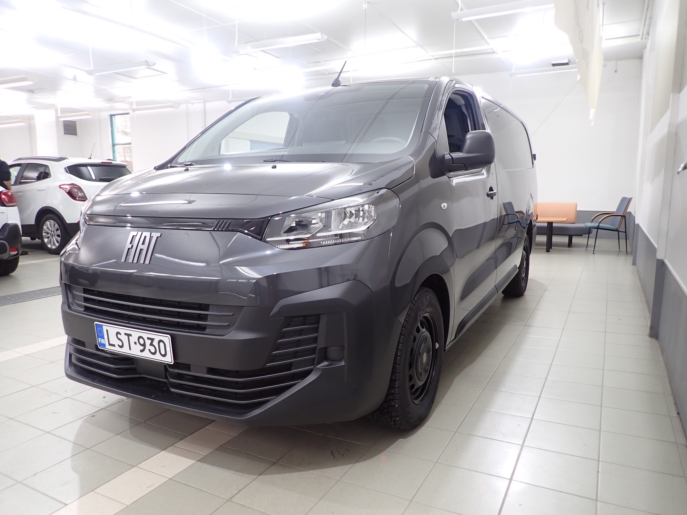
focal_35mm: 25
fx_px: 496
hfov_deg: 69.4
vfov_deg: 54.9
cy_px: 258
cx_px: 344
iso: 200
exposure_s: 1/40
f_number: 2
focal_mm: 4.5
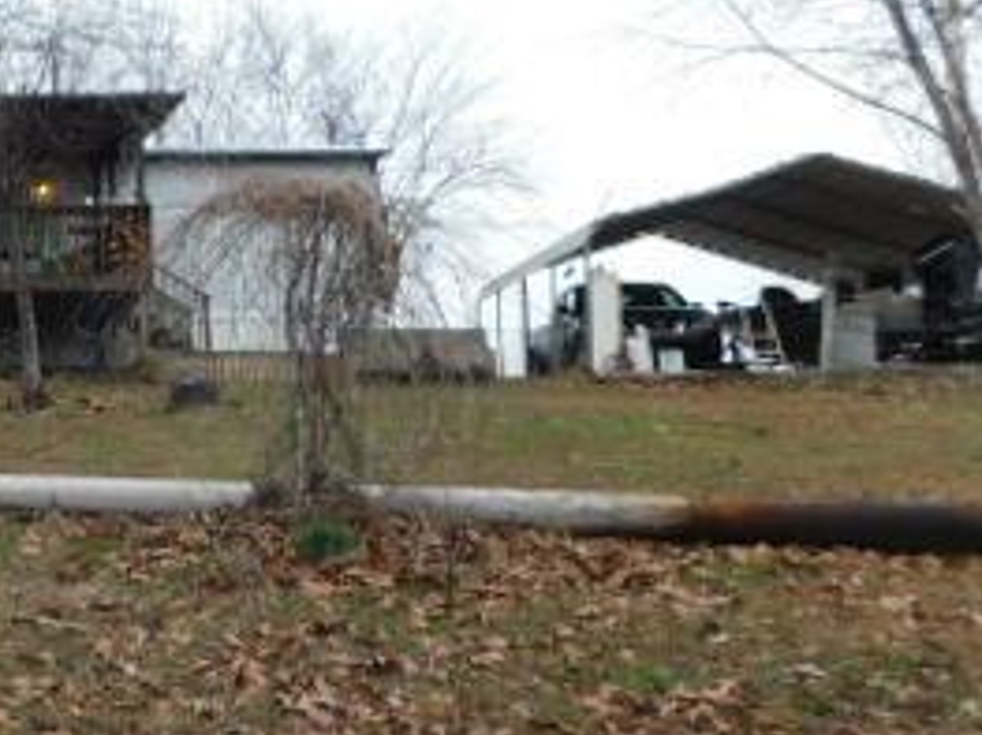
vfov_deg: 26.0
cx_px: -93
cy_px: 298
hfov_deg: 30.7
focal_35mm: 56
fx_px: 1588
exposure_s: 1/250
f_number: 3
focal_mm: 4
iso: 125
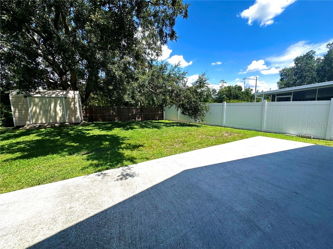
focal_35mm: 14
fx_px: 135
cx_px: 166
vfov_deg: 85.7
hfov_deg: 102.1
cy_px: 124
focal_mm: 2.22
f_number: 2.2
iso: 40
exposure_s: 1/1770
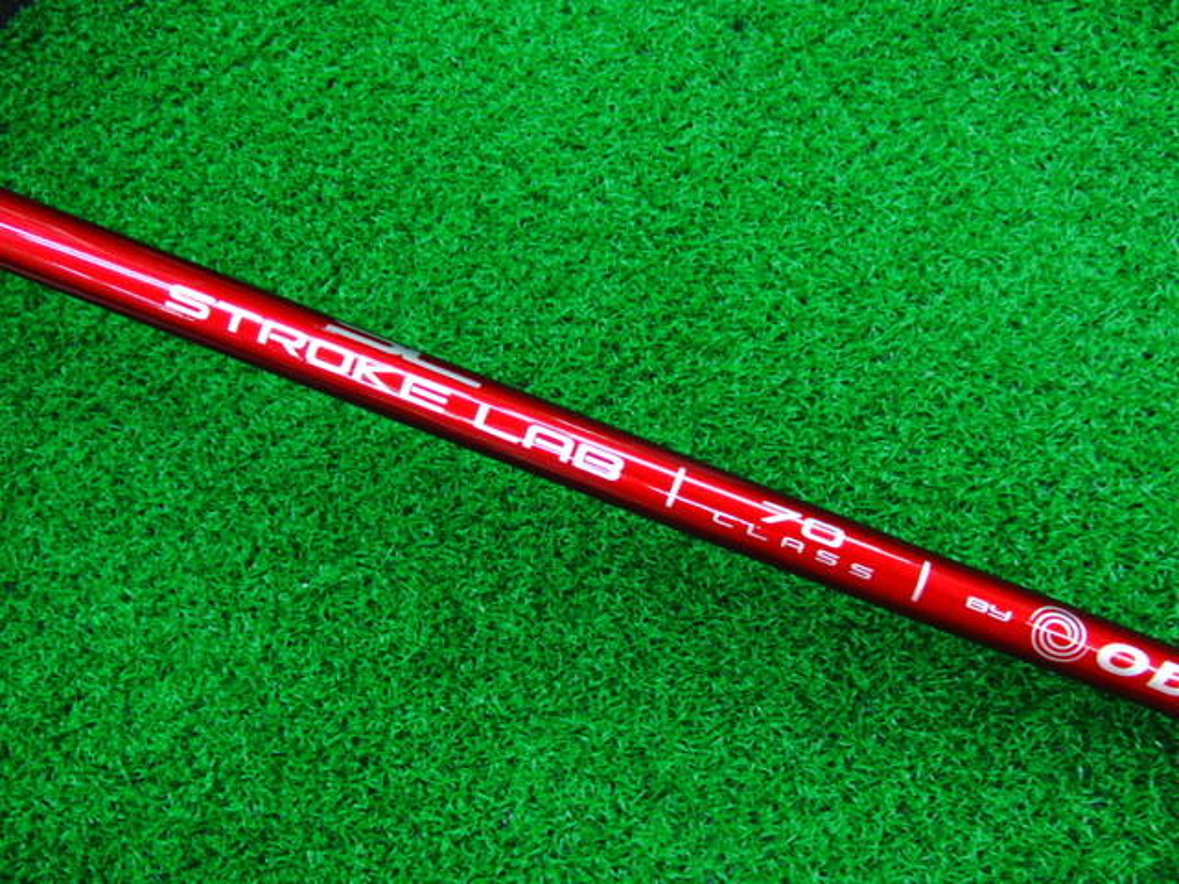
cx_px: 590
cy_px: 442
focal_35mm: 37
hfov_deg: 50.1
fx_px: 1260
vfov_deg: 38.7
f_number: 3.6
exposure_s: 1/30
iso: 400
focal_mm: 6.42
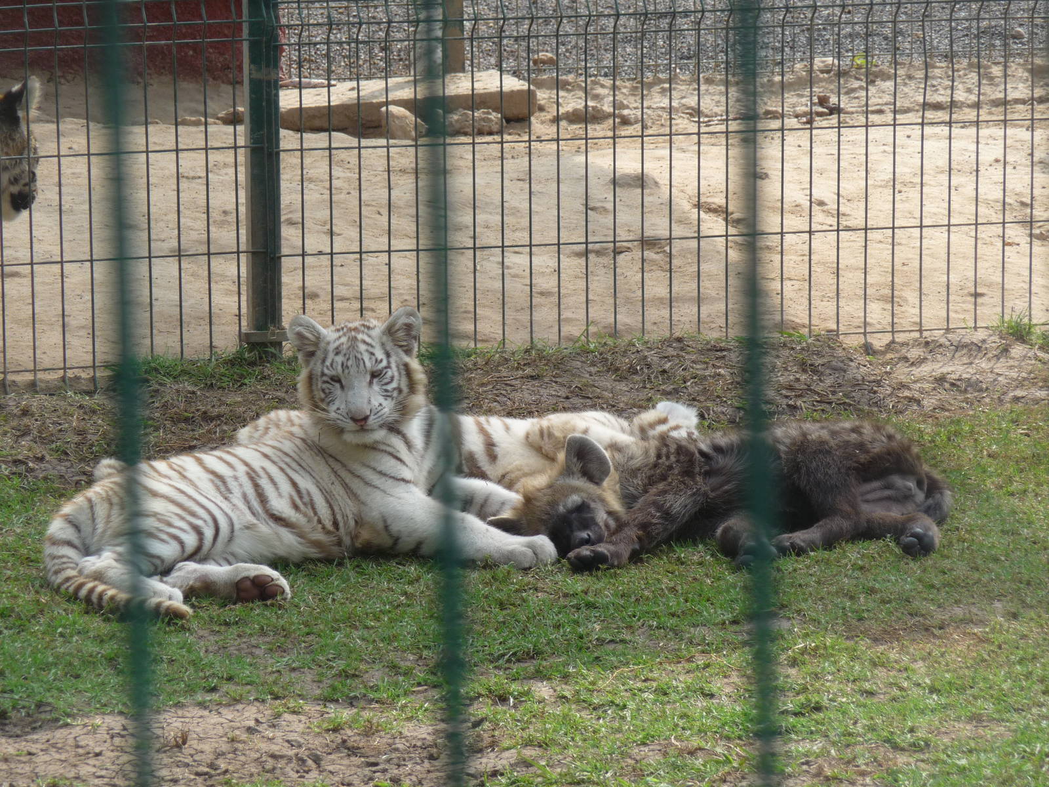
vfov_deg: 7.0
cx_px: 524
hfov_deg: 9.3
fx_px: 6424
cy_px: 394
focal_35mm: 212
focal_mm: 36.4
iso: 100
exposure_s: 1/250
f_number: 4.8
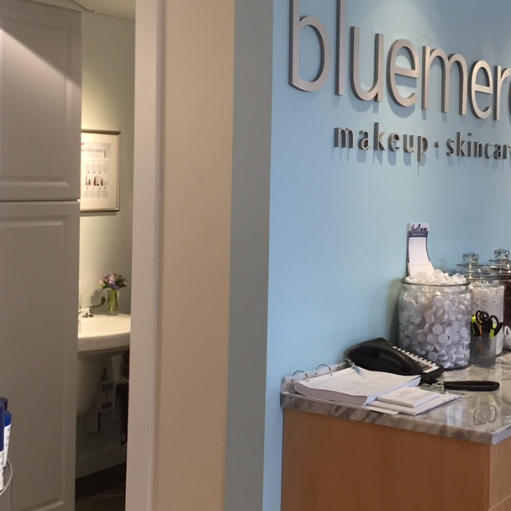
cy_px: 203
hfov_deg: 30.7
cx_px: 419
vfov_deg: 31.5
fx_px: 902
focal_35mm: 54
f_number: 2.2
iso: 32
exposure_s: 1/40
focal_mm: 4.15
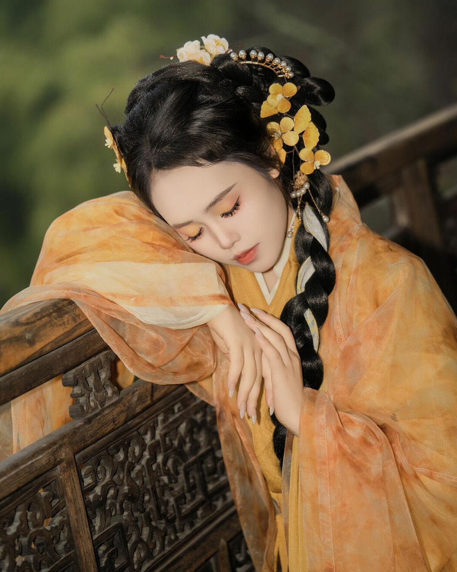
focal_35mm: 114
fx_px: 1927
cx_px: 228
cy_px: 242
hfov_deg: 13.5
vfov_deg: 16.9
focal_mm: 101
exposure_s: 1/125
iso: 320
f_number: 2.8
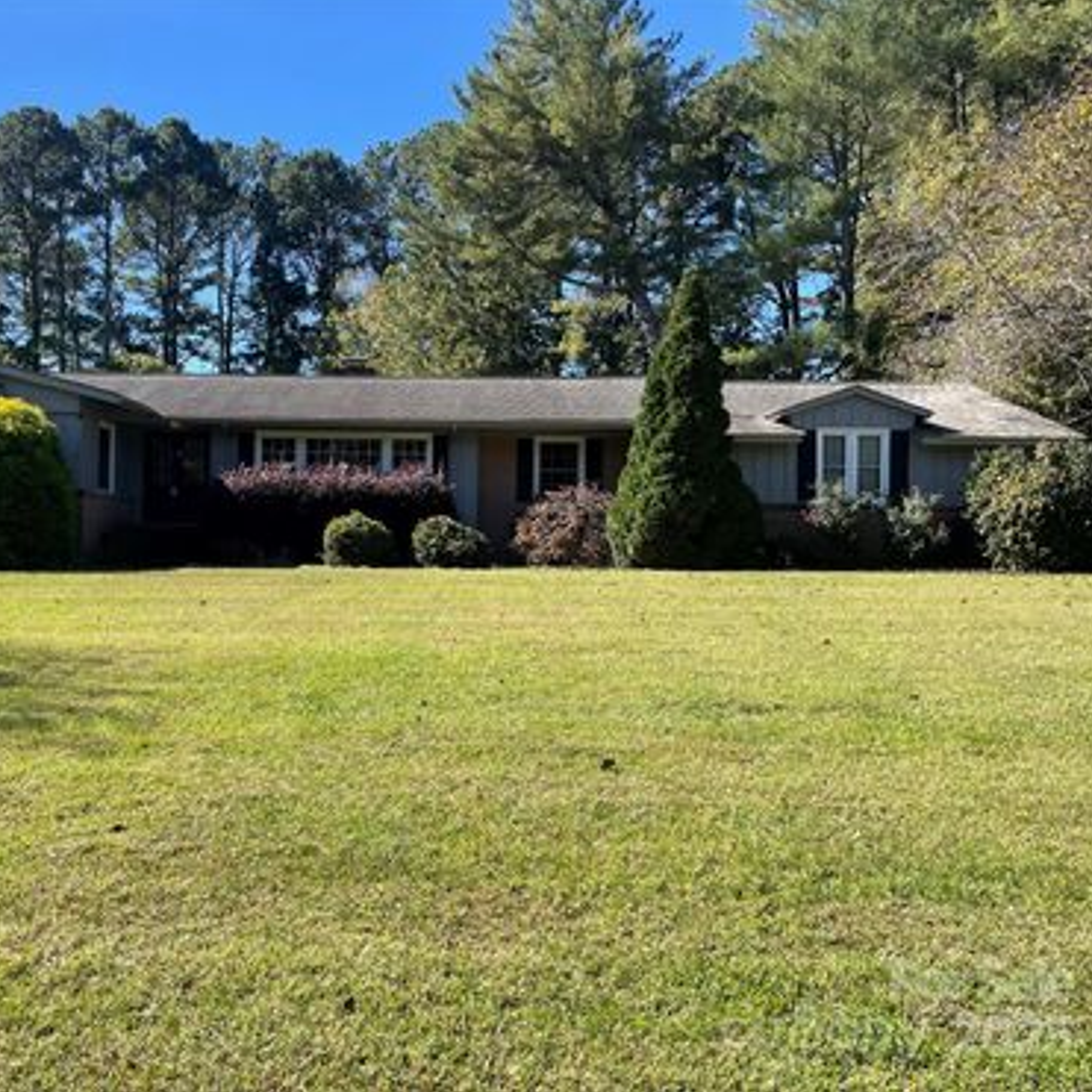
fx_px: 1106
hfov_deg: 51.8
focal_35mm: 31
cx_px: 391
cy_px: 543
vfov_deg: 52.5
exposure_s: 1/1401
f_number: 1.6
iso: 32
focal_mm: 4.2
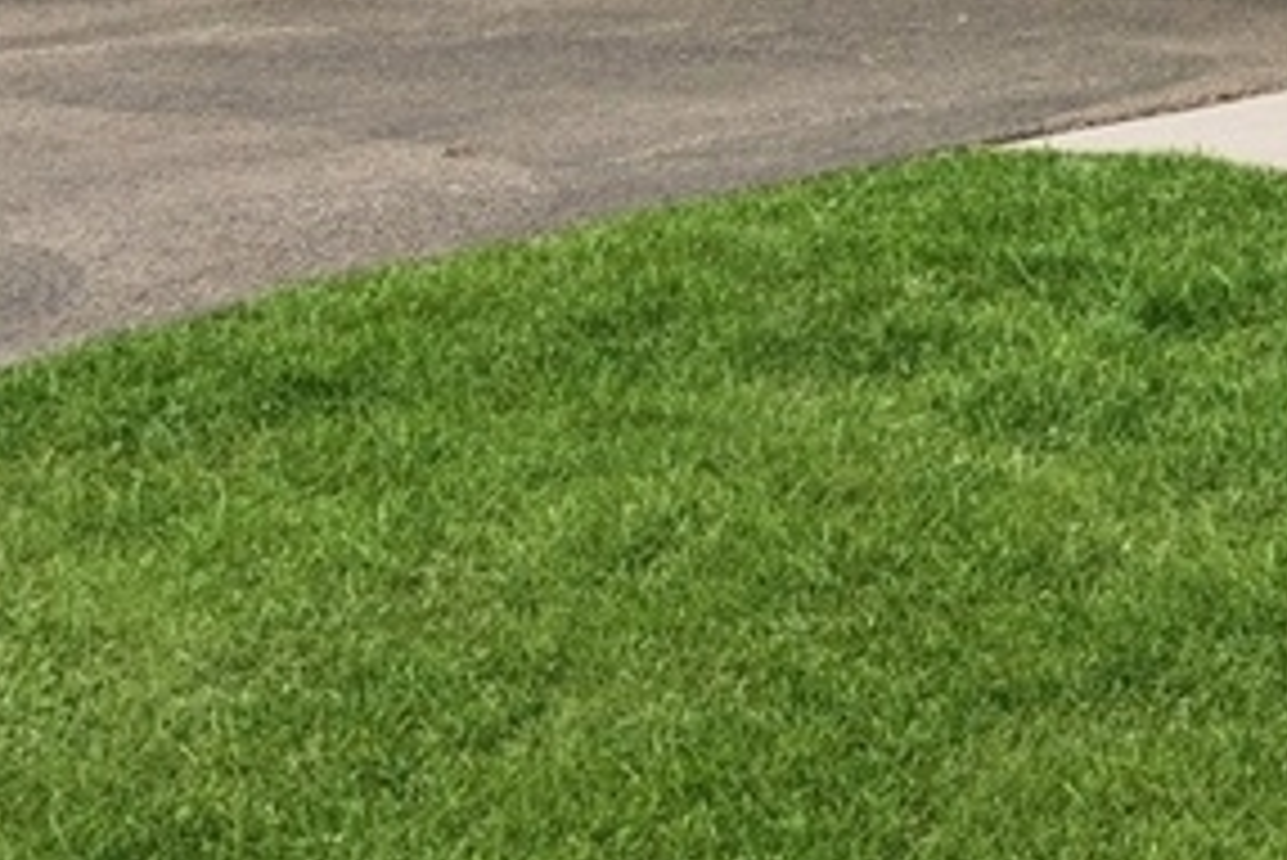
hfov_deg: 14.0
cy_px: -1175
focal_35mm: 119
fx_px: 4256
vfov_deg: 10.1
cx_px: 2696
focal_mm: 14
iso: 200
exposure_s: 1/250
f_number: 8
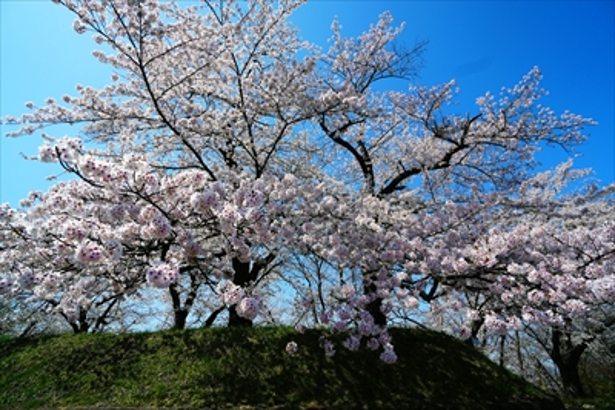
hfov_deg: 100.4
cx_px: 308
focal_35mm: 15
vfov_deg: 77.4
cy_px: 205
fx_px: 256
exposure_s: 1/320
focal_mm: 10
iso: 100
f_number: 8
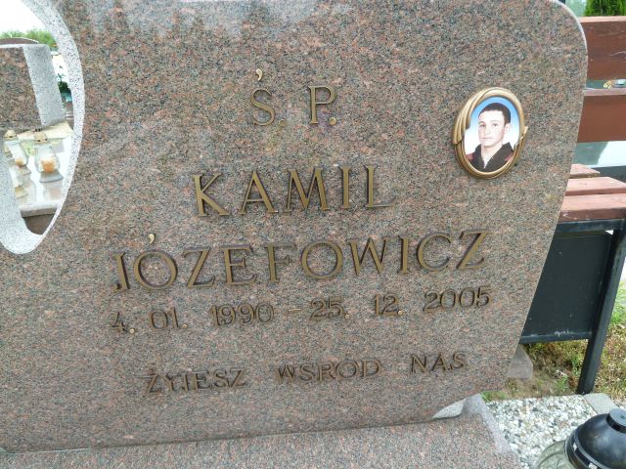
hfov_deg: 69.4
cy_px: 234
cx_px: 313
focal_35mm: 25
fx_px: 452
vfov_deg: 54.9
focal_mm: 4.1
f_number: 3.3
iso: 80
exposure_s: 1/50
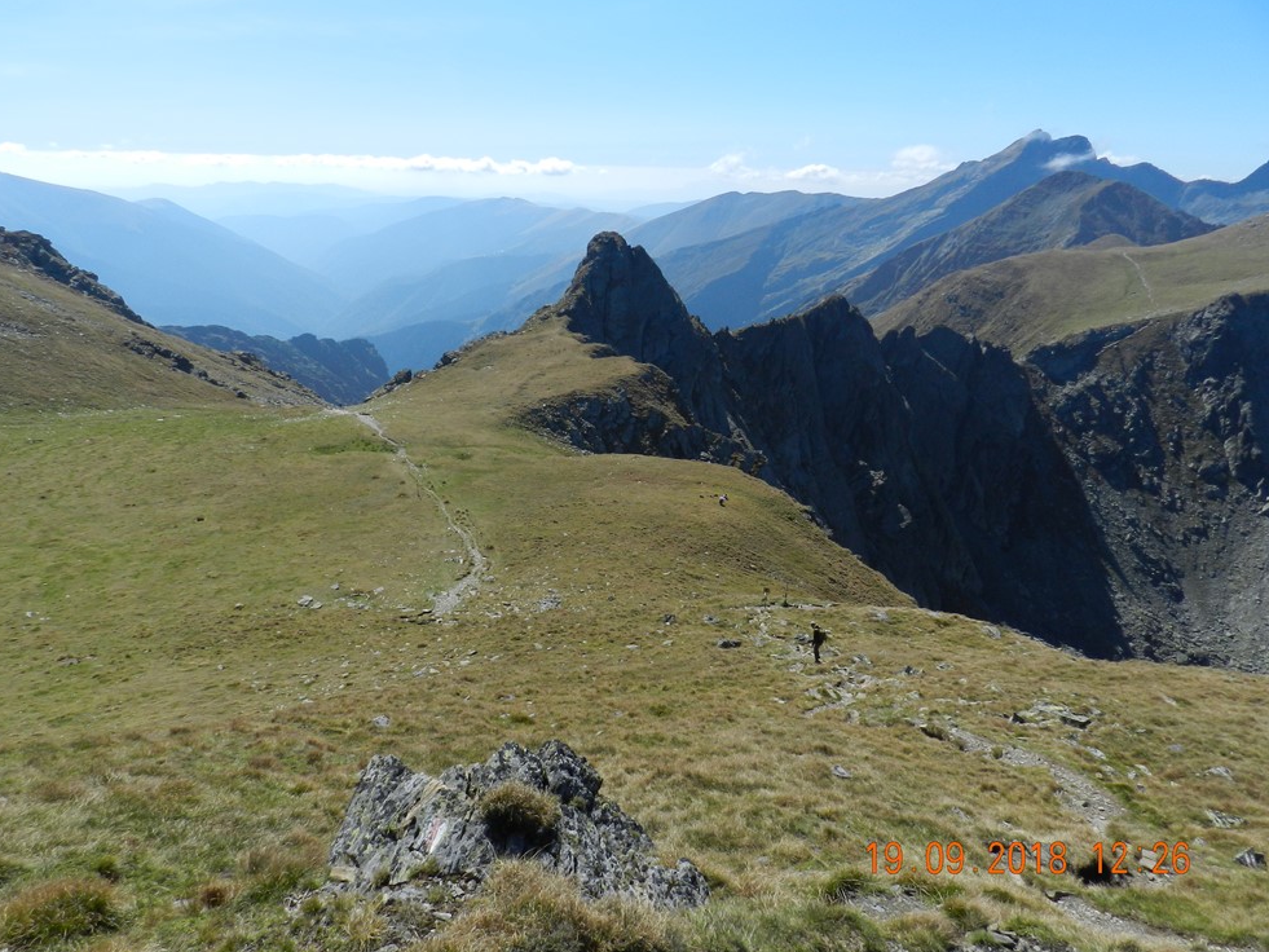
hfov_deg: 71.6
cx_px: 608
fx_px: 880
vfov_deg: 56.8
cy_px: 464
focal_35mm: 24
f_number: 4.5
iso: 160
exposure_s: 1/1000
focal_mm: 4
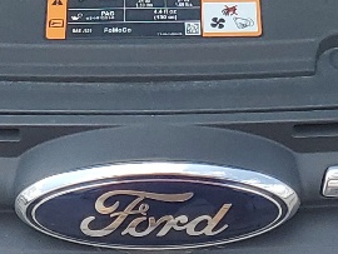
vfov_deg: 9.3
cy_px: -160
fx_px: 1505
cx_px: 153
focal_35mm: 154
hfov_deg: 12.8
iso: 50
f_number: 1.5
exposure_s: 1/1429
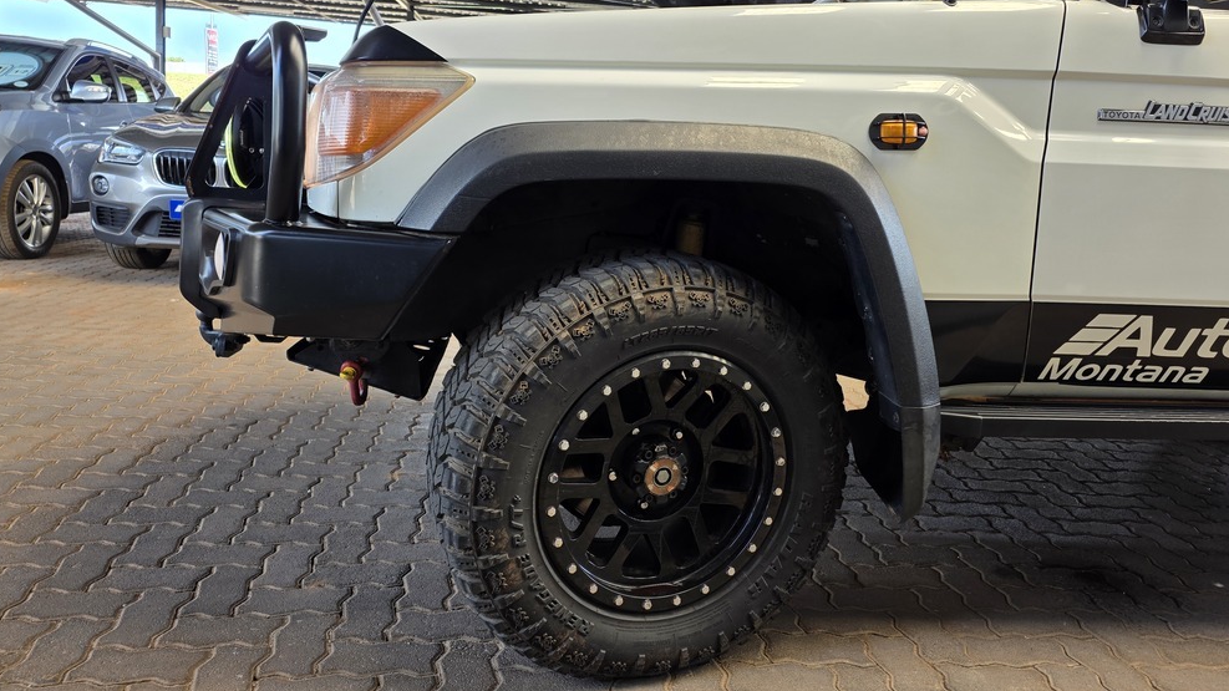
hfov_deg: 71.9
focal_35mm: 26
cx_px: 614
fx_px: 847
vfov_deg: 44.1
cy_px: 275
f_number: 1.7
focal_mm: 6.25
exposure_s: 1/180
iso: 64
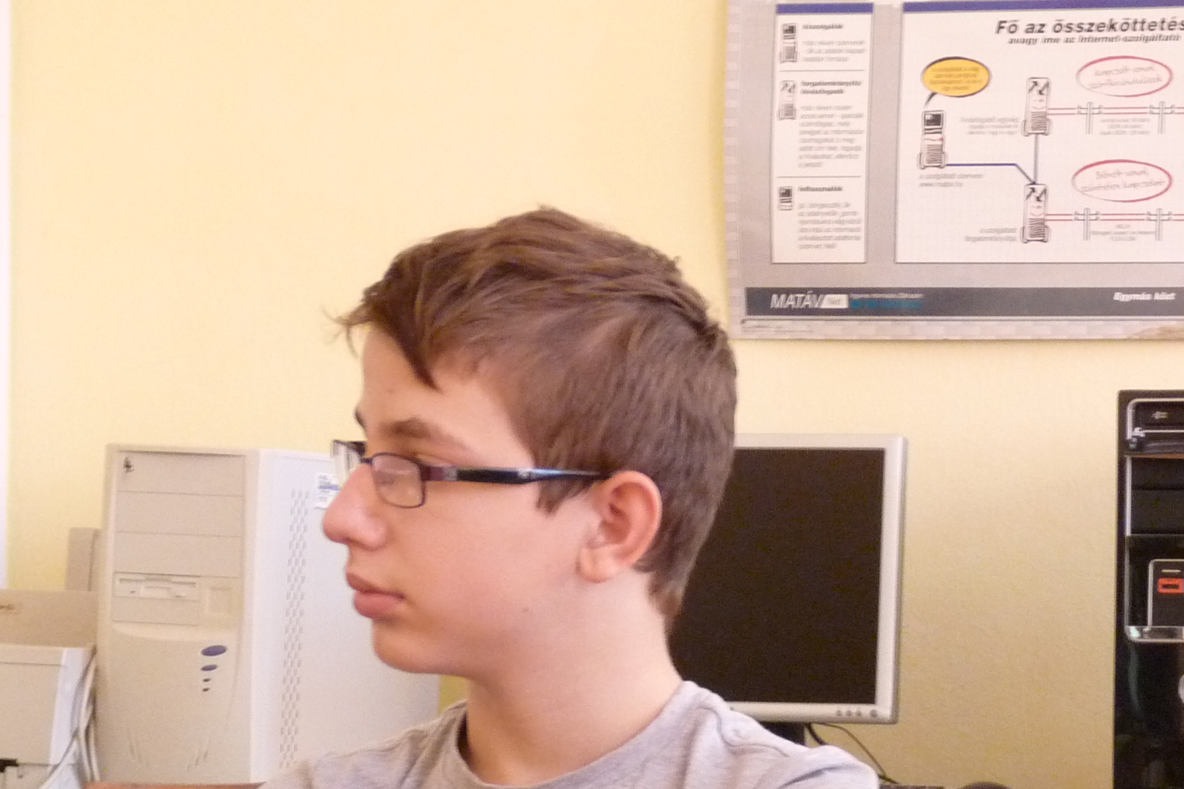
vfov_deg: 10.6
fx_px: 4242
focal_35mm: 129
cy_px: 739
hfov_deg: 15.8
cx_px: 954
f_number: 3.2
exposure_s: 1/10
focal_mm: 10.8
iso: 400
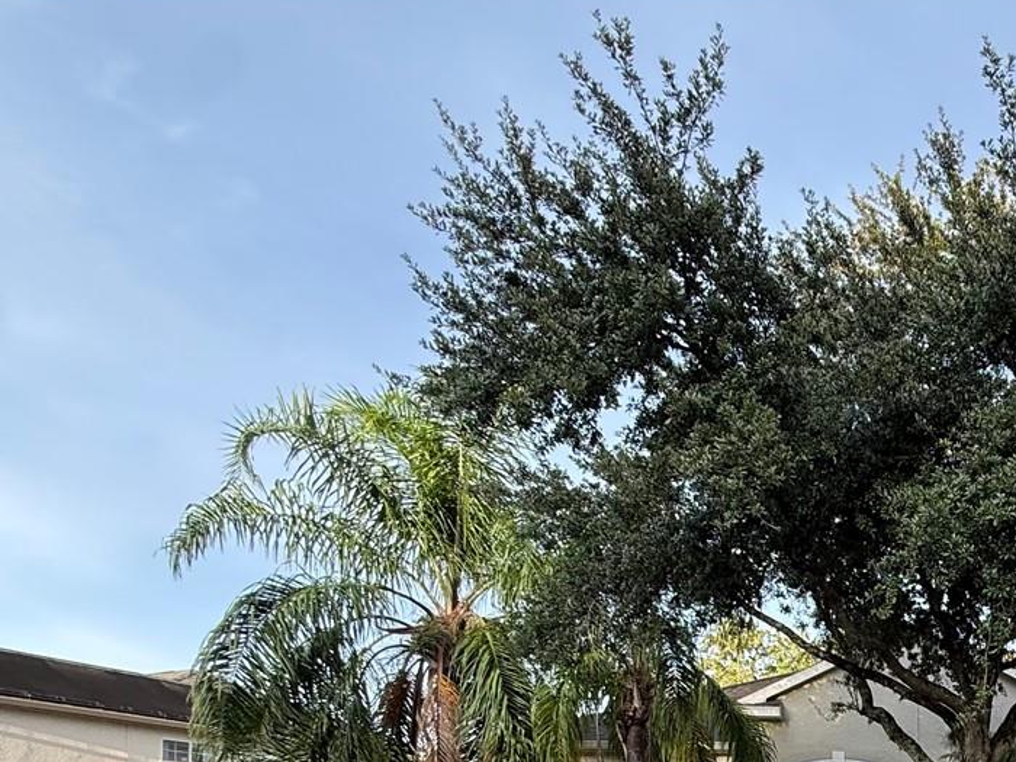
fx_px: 939
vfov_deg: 36.6
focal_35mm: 32
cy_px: 856
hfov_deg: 46.3
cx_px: 1045
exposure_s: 1/273
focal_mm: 2.22
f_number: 2.2
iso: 64
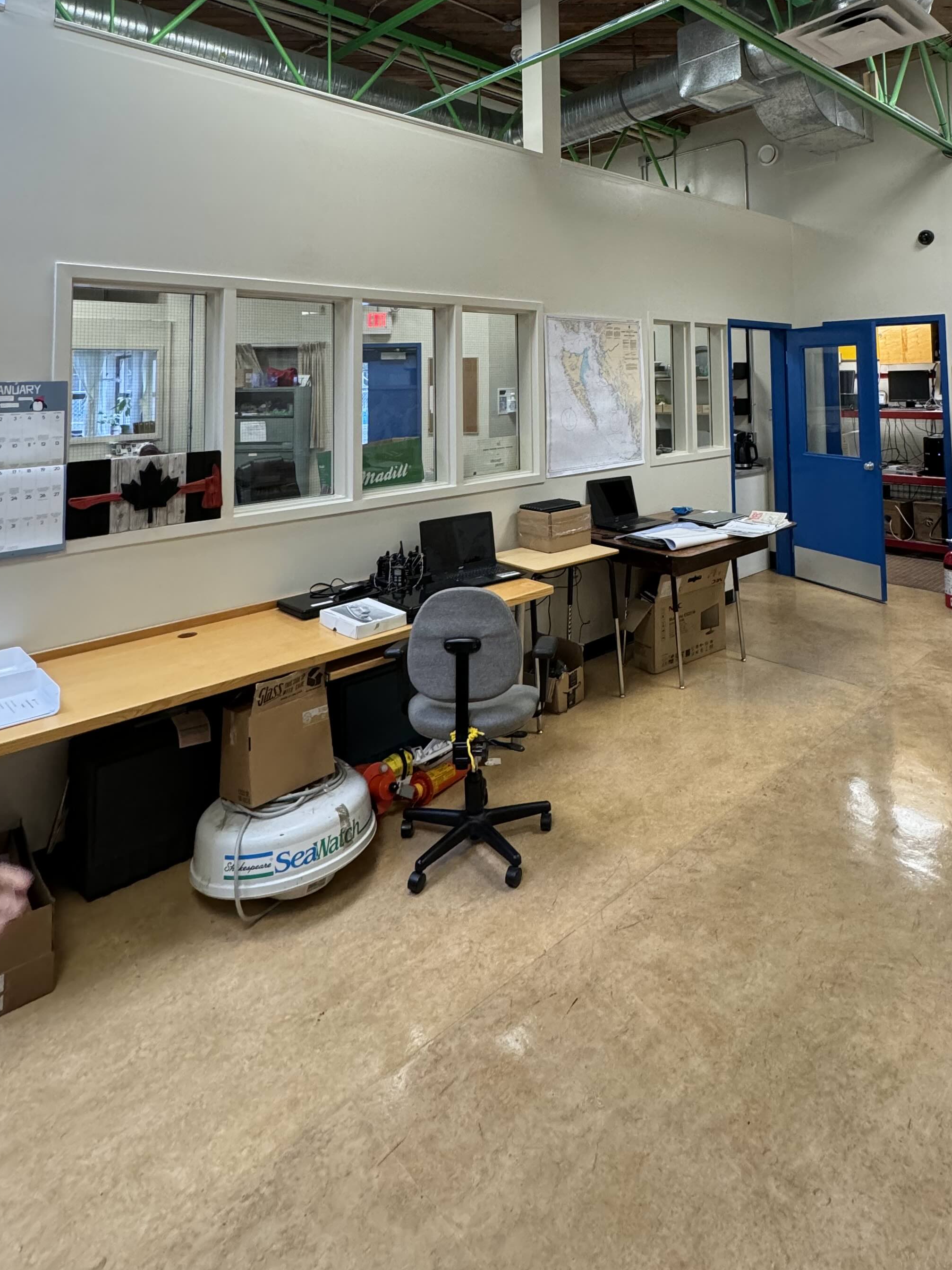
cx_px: 586
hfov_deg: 62.7
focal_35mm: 21
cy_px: 327
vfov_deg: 73.8
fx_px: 770
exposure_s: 1/120
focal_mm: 2.22
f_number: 2.2
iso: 320
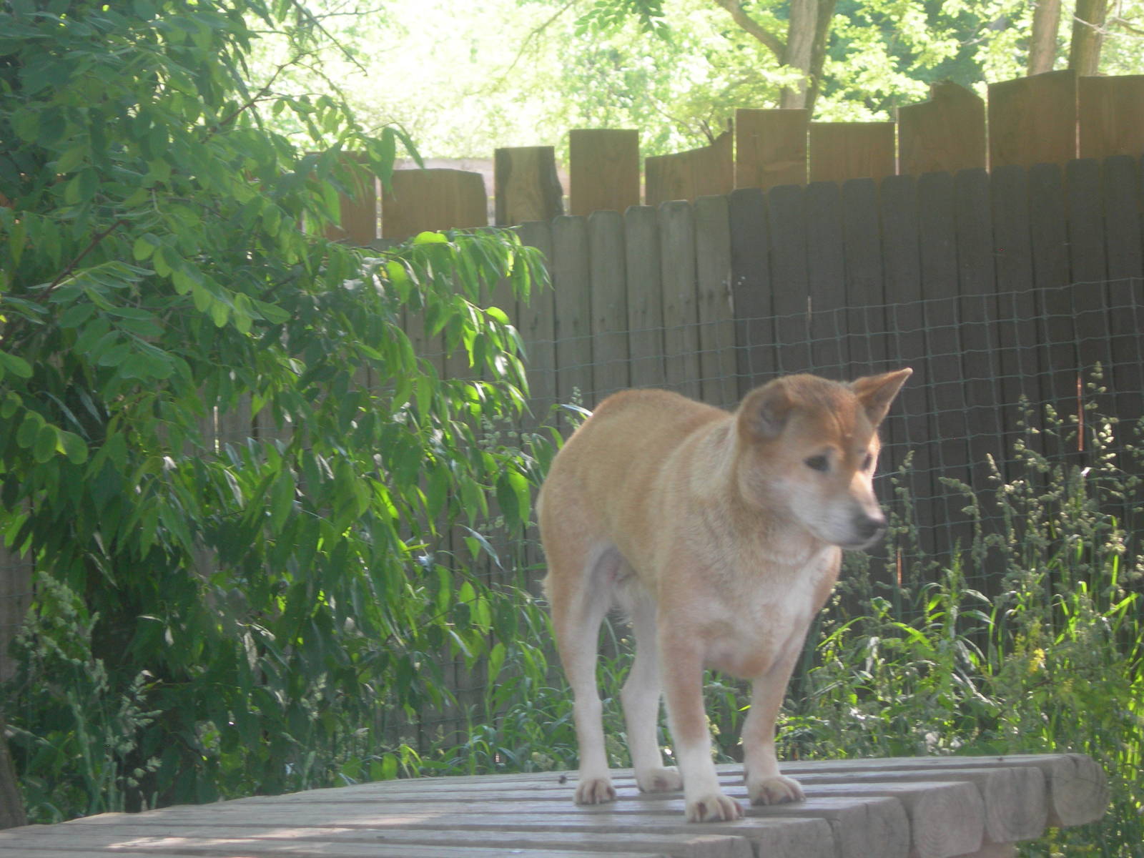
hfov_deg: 17.3
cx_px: 572
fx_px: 3768
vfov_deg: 13.0
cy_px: 429
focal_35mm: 114
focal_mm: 23.4
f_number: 4.9
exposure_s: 1/37
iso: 103
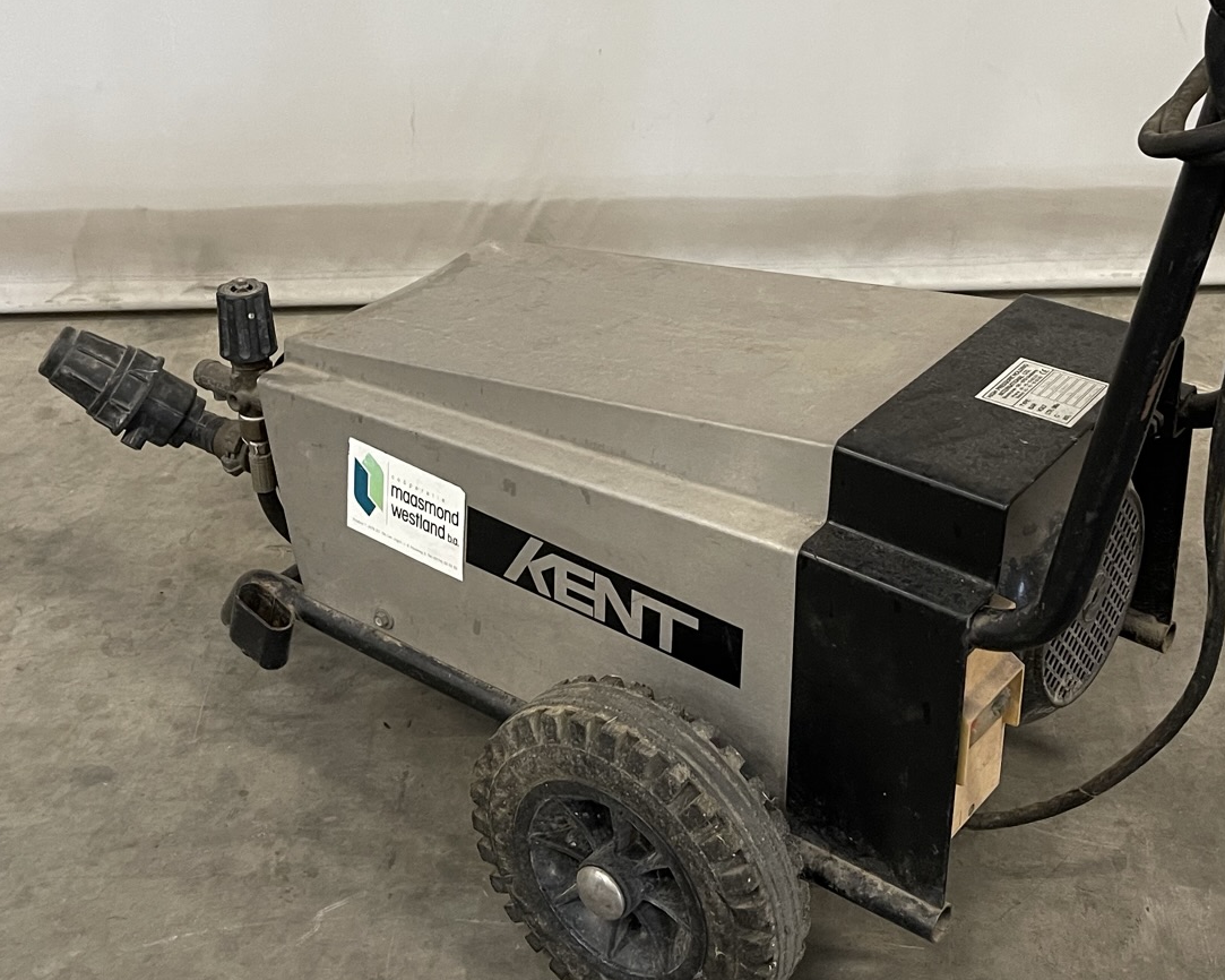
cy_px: 284
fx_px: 1740
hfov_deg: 38.7
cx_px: 702
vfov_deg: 31.1
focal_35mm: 48
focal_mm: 5.1
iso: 320
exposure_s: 1/50
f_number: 1.6
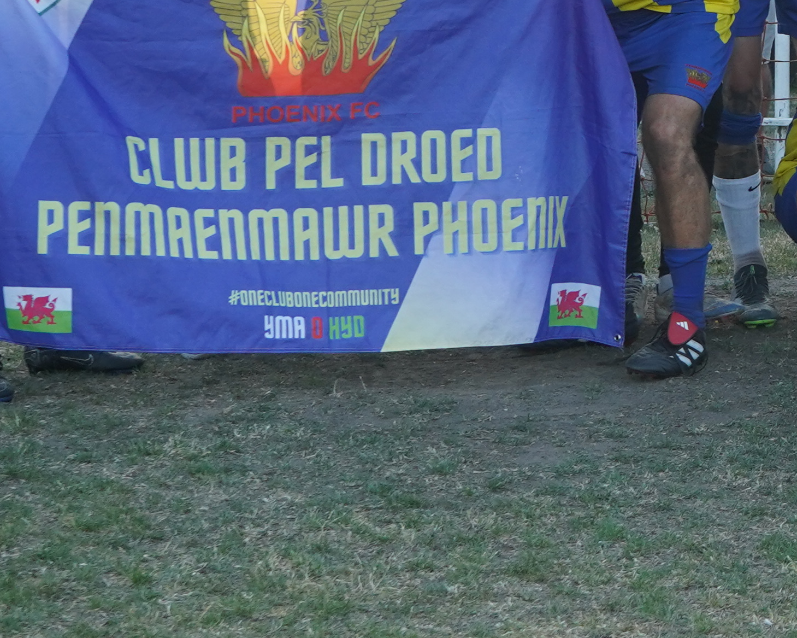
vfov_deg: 9.3
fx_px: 3915
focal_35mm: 166
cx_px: 1255
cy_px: 20
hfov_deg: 11.1
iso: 640
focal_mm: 43
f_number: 7.1
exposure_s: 1/320
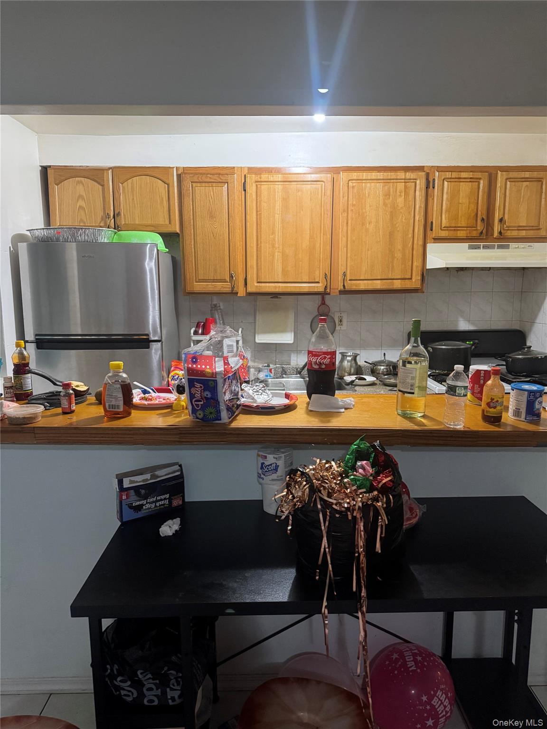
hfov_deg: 56.8
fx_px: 506
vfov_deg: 71.6
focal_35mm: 24
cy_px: 364
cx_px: 274
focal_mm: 6.76
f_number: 1.78
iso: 640
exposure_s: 1/60
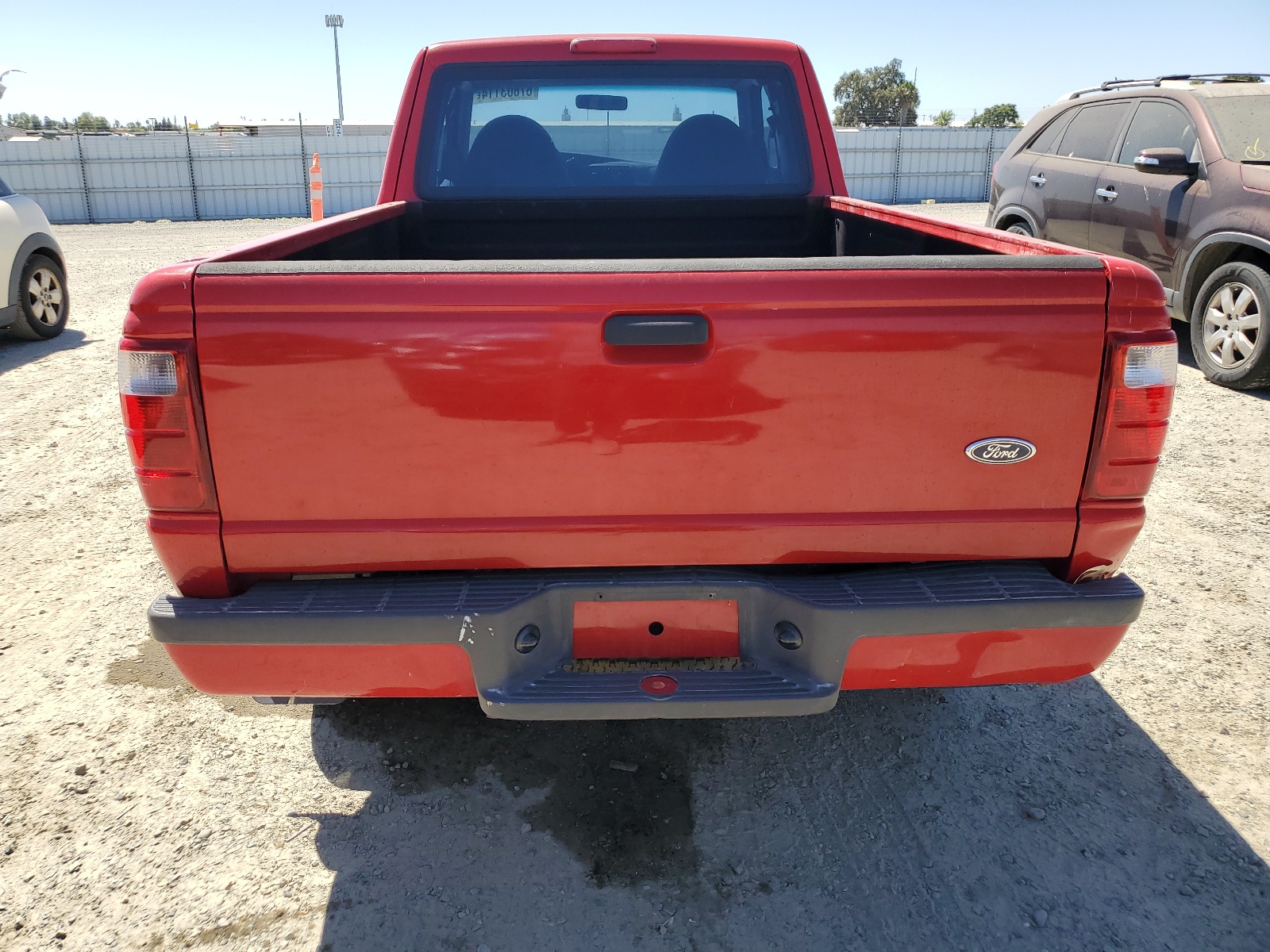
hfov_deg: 67.3
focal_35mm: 26
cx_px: 635
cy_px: 476
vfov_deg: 53.1
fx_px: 954
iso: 50
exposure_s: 1/2000
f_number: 1.5
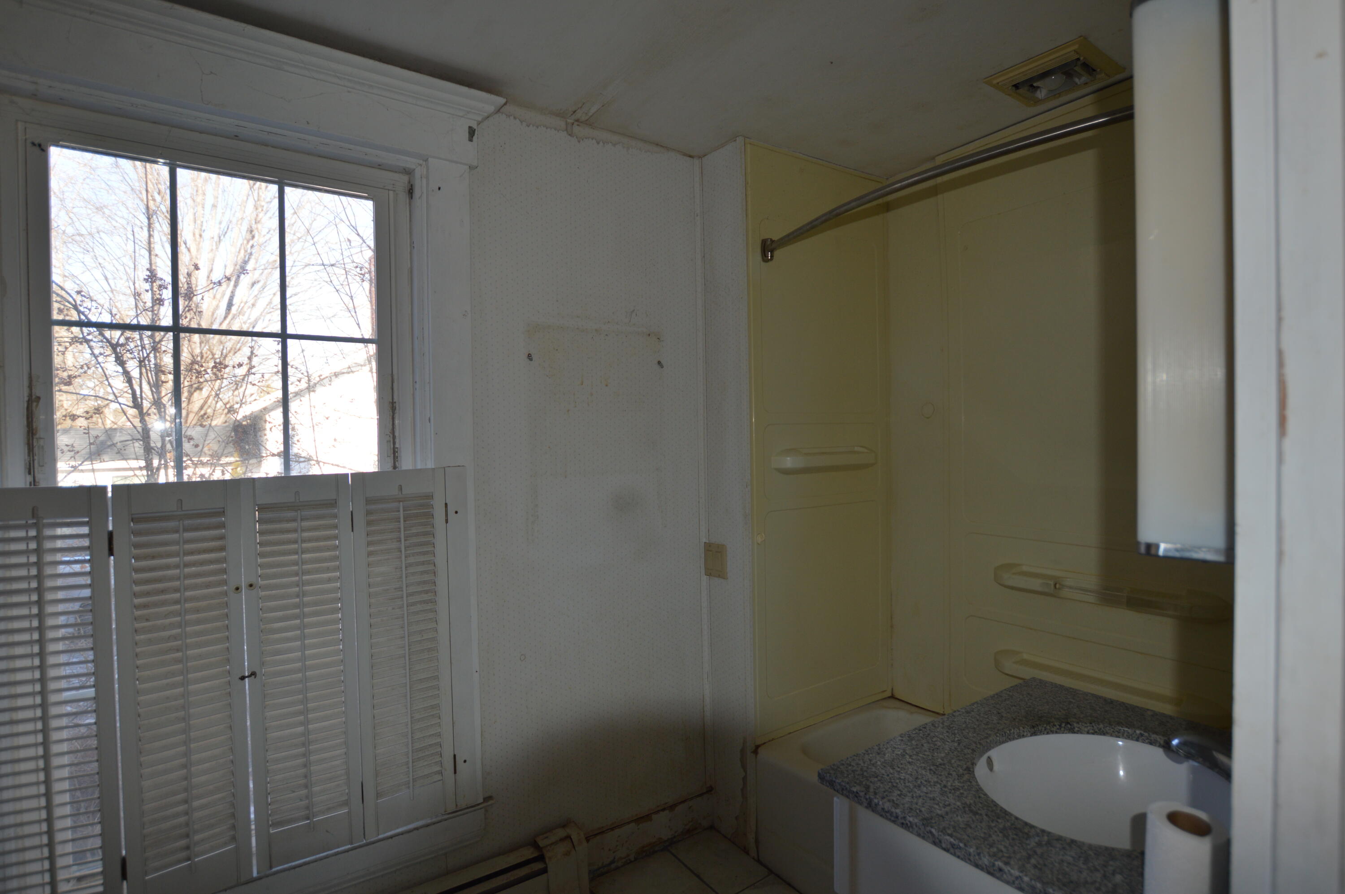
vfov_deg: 67.3
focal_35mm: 18
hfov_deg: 90.1
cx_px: 672
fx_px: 672
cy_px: 447
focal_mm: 12
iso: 100
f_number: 3.5
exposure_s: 1/100
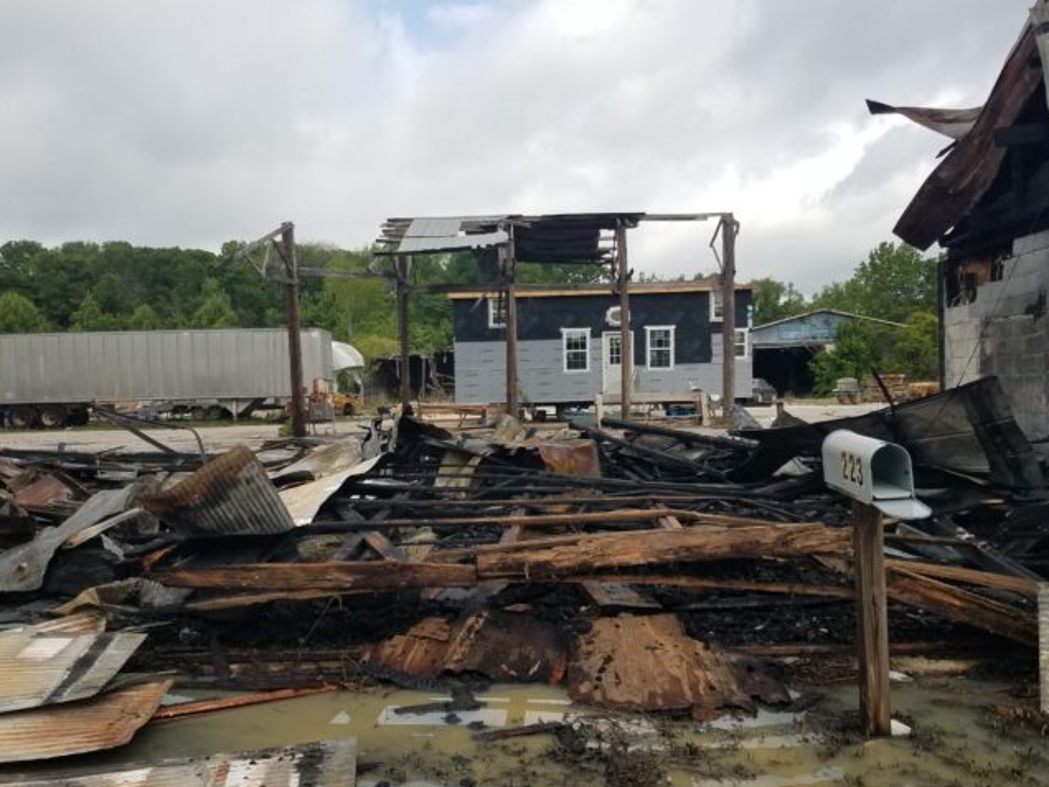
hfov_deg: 65.3
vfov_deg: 51.4
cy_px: 402
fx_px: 818
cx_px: 510
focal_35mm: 27
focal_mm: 4.2
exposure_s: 1/1396
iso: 40
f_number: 1.7
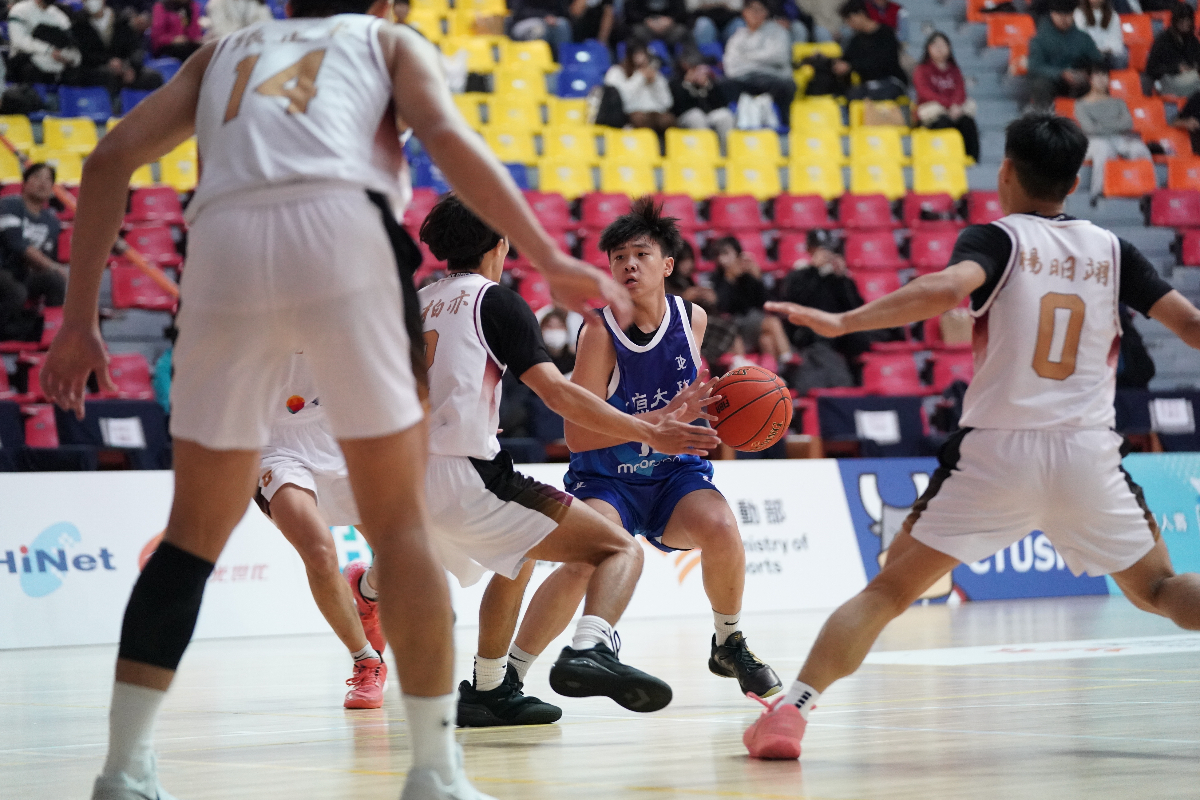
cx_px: 601
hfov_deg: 16.9
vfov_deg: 11.3
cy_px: 401
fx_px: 4033
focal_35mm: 121
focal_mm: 120
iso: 8000
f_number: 2.8
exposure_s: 1/1000
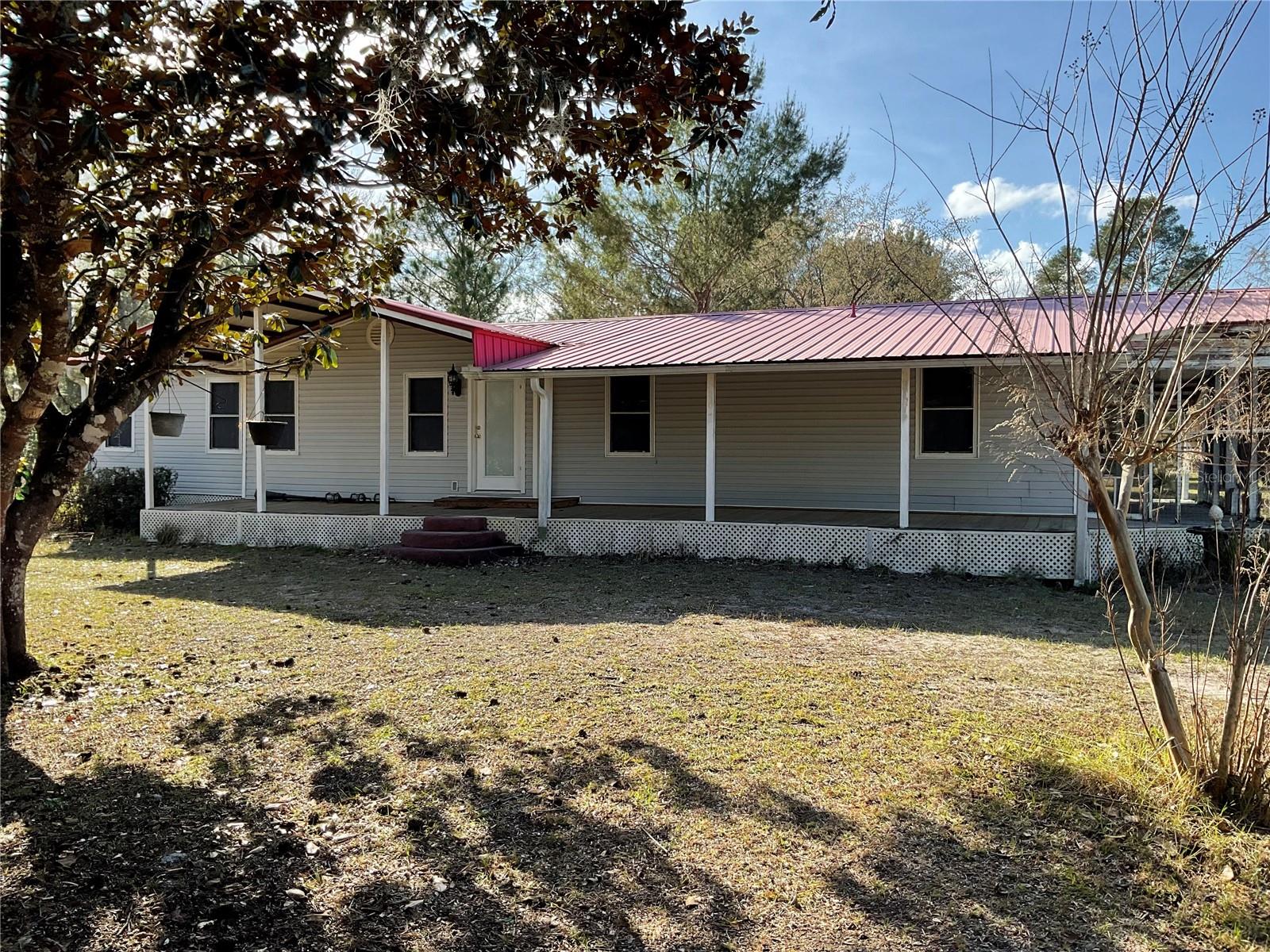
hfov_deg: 61.7
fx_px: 1064
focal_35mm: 29
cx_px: 635
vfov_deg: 48.2
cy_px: 476
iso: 16
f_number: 1.8
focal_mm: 3
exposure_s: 1/781
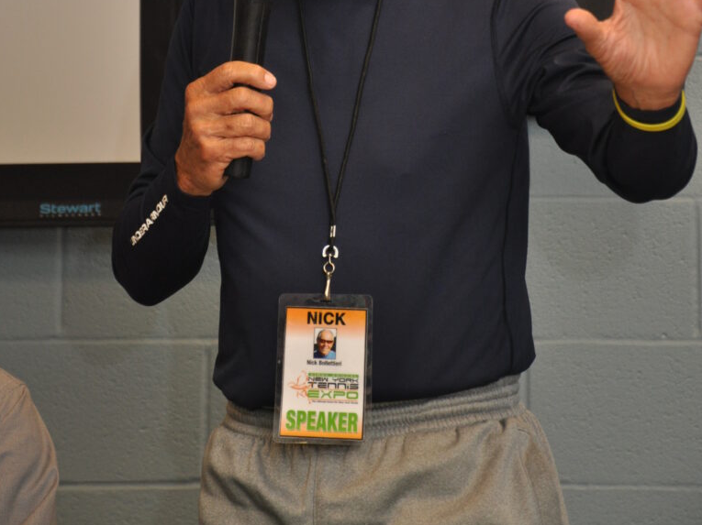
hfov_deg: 8.7
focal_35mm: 229
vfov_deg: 6.5
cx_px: 351
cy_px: 49
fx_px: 4636
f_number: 5.6
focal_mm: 105
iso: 800
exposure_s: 1/125
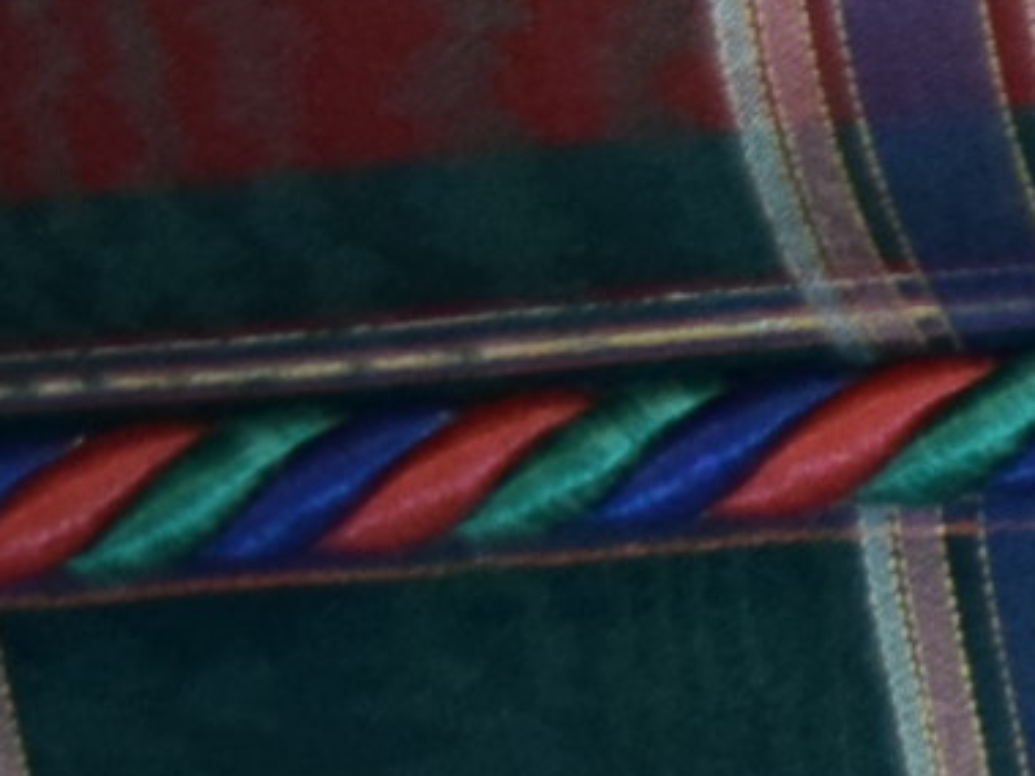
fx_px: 9888
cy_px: -126
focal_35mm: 331
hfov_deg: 5.3
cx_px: 3993
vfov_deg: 4.5
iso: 1600
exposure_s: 1/15
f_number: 5
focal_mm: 29
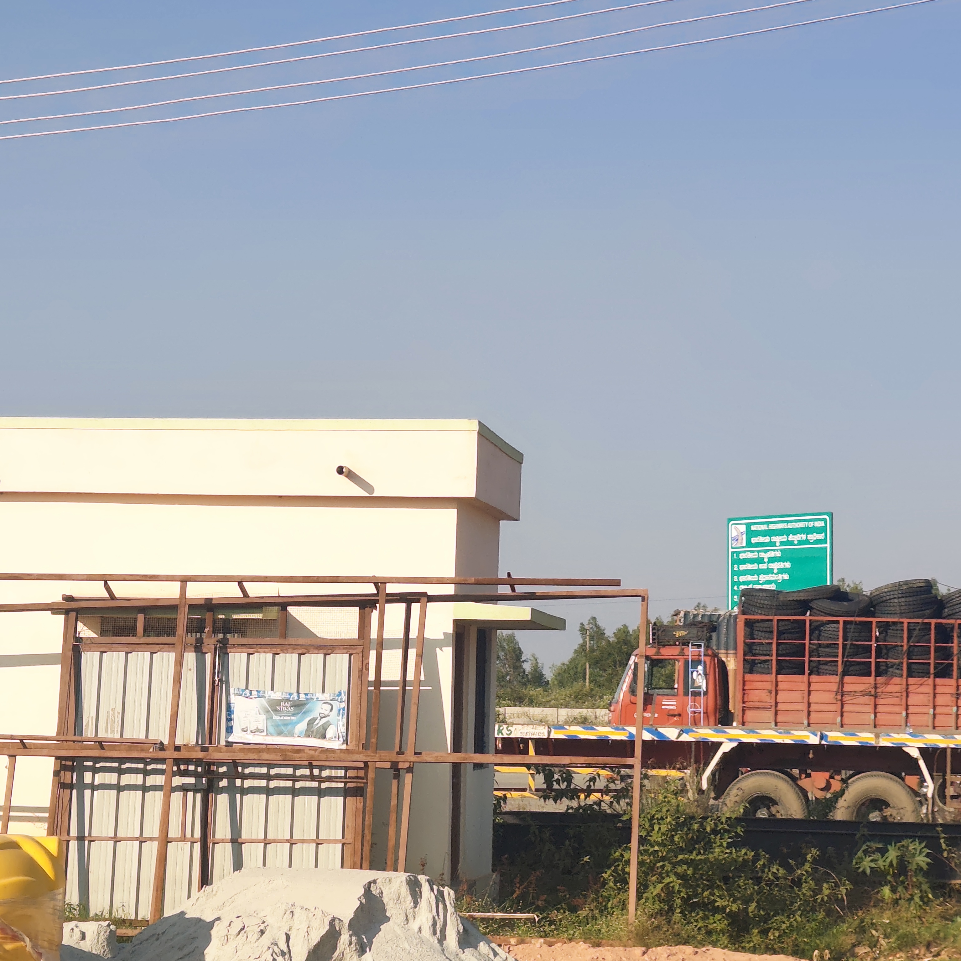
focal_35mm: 118
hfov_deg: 14.8
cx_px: 480
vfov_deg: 14.8
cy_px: 570
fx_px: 3706
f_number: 2
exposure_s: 1/754
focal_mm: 7.1
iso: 50
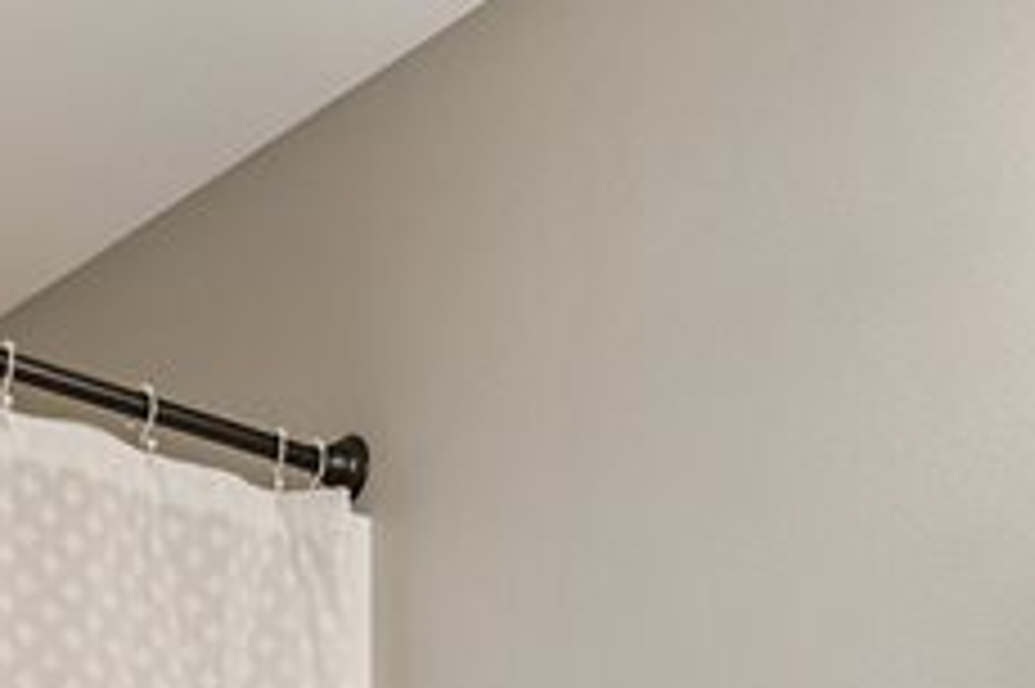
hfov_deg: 22.8
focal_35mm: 89
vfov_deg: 12.8
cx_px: 644
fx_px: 2557
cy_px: 1486
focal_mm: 16
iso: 400
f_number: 9
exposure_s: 1/13
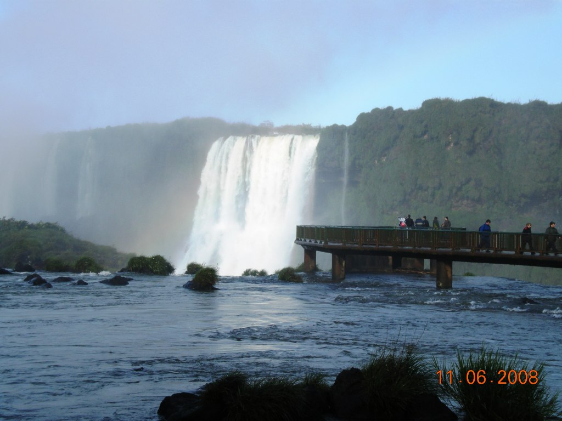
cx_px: 281
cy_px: 210
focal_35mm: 74
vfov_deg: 19.9
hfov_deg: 26.3
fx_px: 1201
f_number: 6.5
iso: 64
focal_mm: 12.3
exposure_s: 1/141
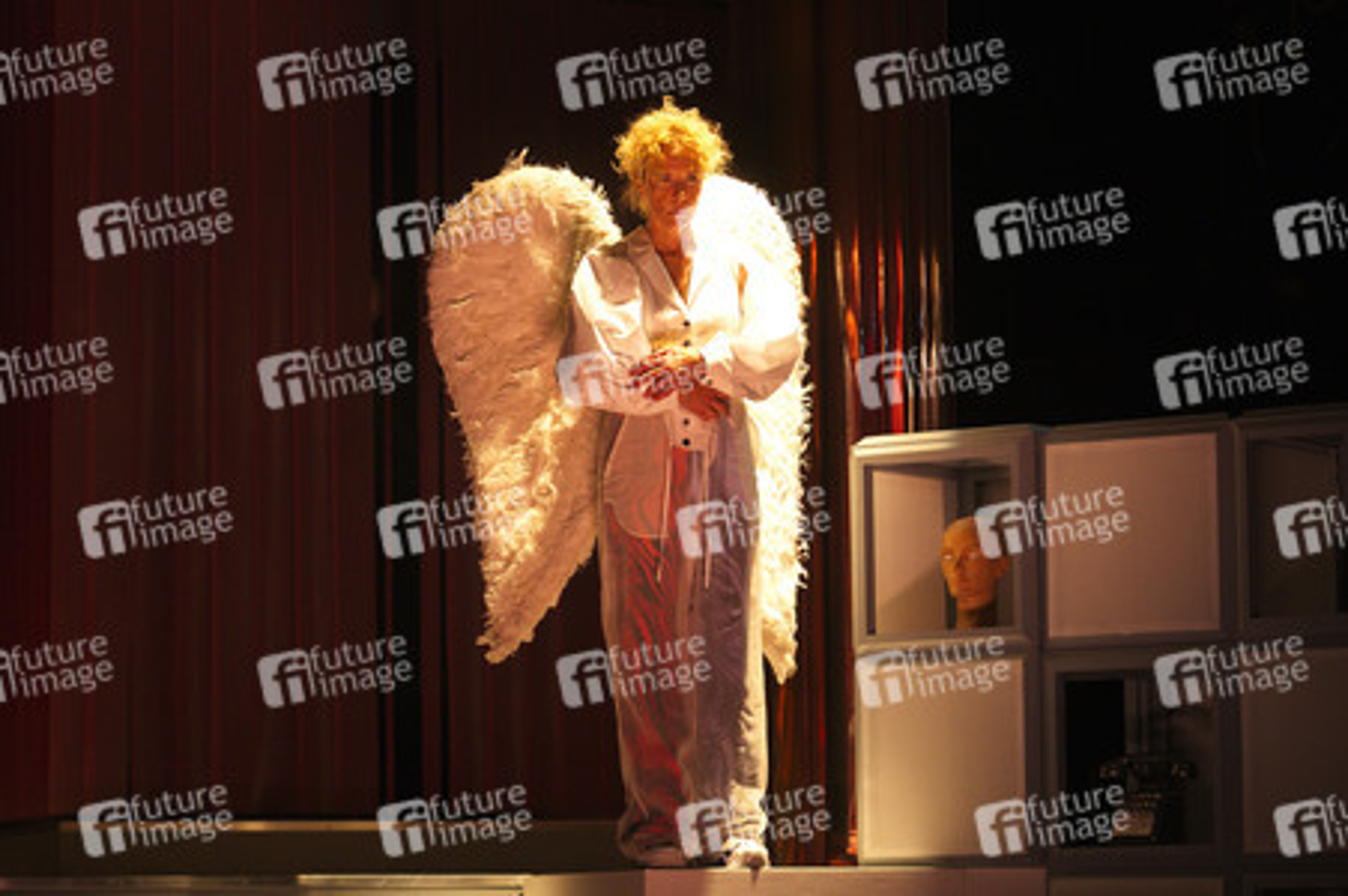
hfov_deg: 22.2
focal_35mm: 92
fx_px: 3442
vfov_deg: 14.8
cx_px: 674
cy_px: 448
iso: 1600
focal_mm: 92
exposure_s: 1/250
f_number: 5
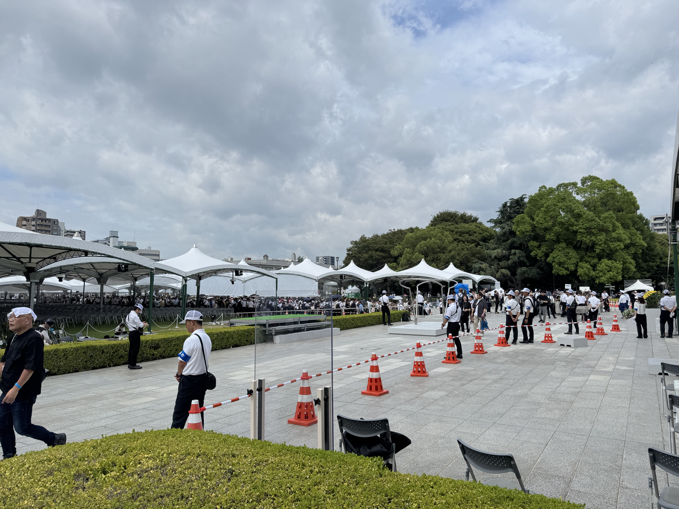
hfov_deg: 71.6
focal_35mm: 24
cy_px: 254
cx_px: 340
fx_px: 471
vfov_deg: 56.8
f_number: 1.78
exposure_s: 1/7937
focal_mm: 6.76
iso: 80
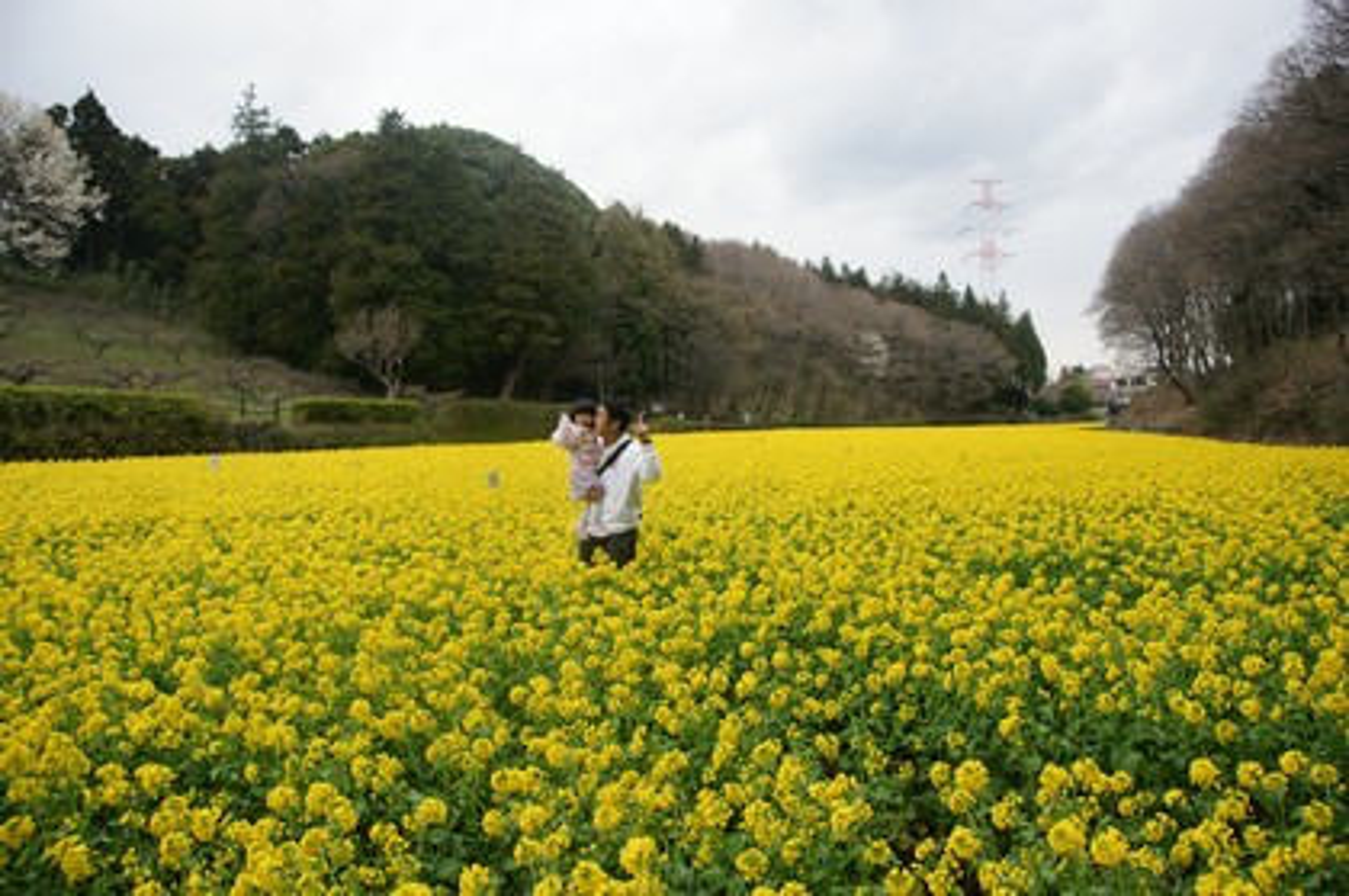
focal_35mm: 24
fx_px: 898
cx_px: 674
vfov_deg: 53.0
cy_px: 448
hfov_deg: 73.8
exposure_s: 1/200
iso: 200
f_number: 5
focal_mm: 16
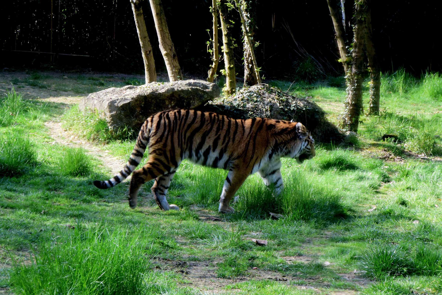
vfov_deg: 9.1
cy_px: 148
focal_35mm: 151
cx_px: 221
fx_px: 1854
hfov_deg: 13.6
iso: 400
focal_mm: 56.2
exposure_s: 1/160
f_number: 5.6
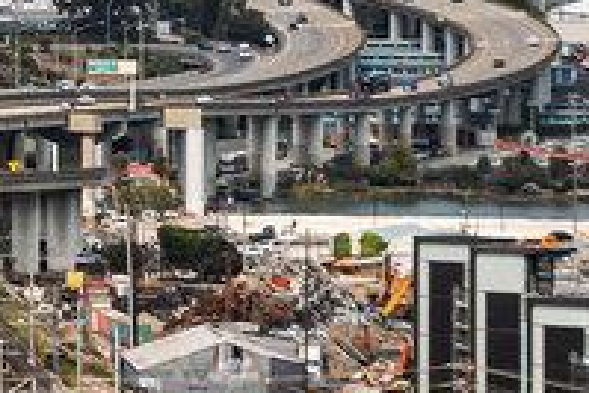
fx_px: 9365
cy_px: -671
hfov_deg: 3.6
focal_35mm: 572
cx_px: -145
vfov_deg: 2.4
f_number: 8
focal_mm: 95
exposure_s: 1/4000
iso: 800
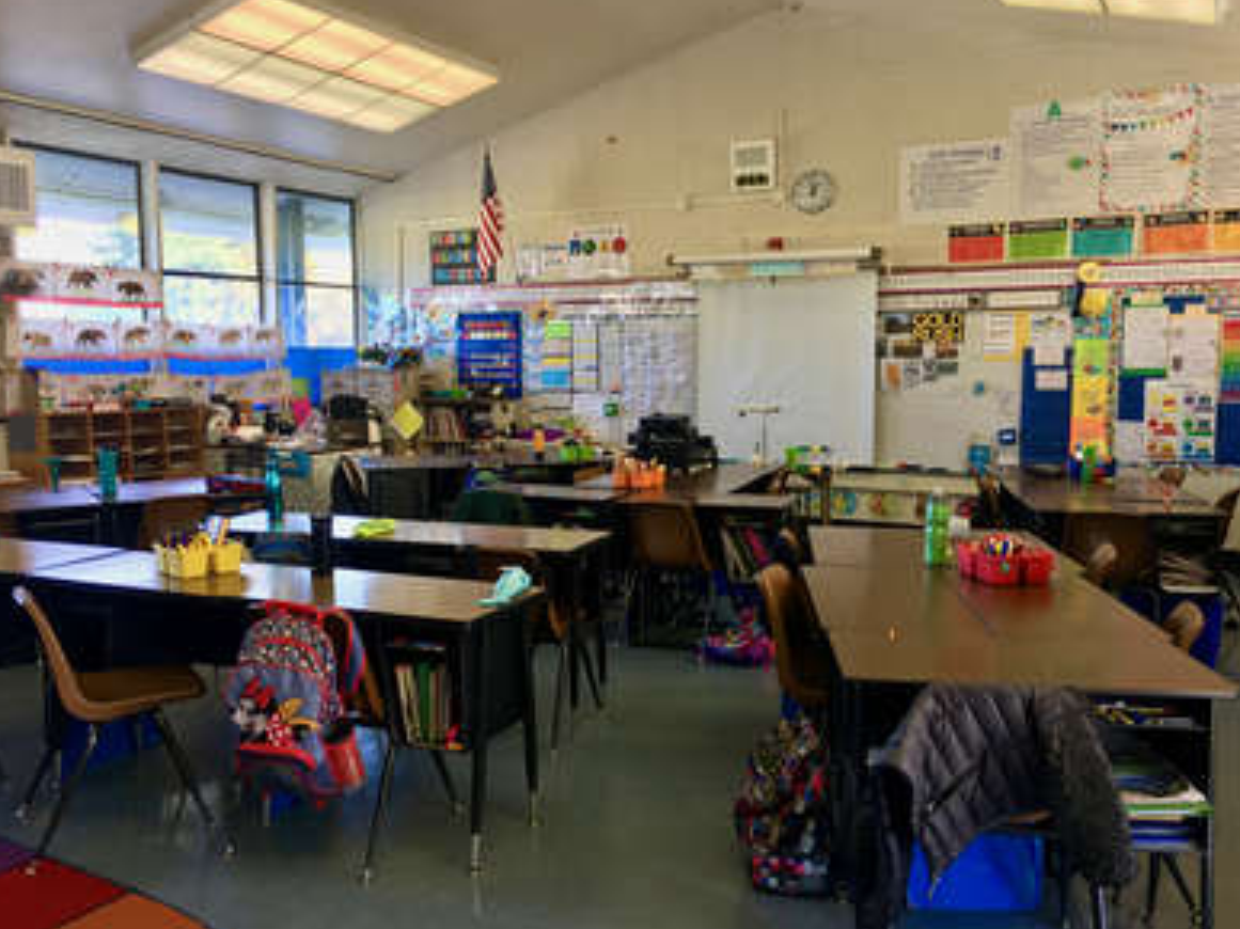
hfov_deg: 60.0
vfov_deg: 46.8
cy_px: 461
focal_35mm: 30
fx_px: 1074
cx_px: 625
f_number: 2.2
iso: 32
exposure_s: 1/30
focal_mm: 4.15
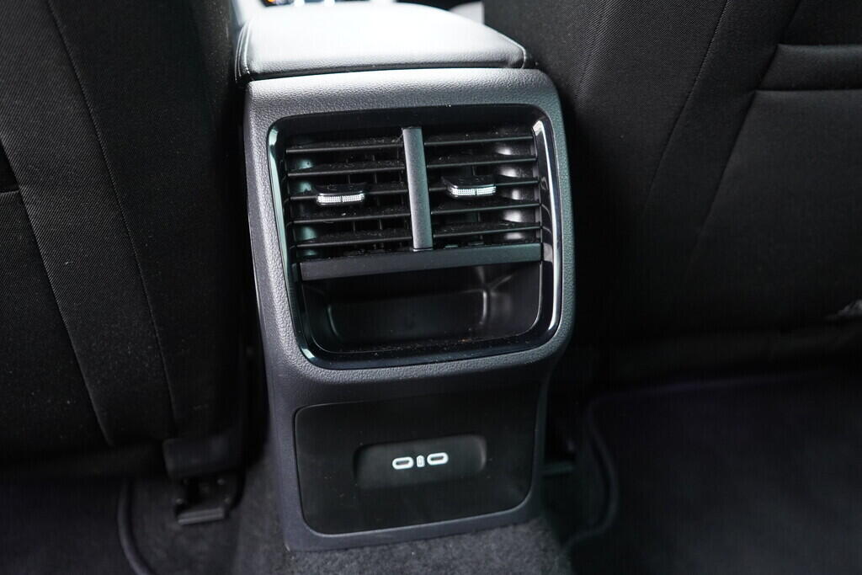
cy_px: 288
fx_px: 862
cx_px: 431
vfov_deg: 36.9
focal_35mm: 36
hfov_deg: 53.1
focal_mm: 24
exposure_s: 1/40
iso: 1600
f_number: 2.8
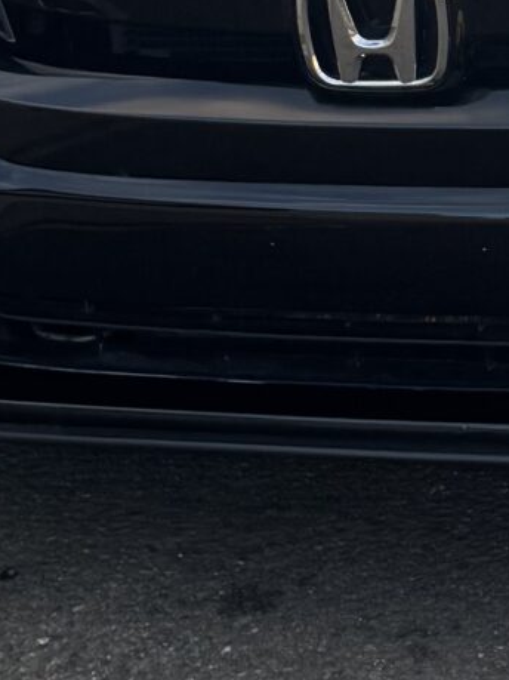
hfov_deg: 10.8
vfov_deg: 14.1
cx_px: 672
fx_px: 2628
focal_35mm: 134
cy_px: -243
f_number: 1.78
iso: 80
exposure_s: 1/1042
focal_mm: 6.76
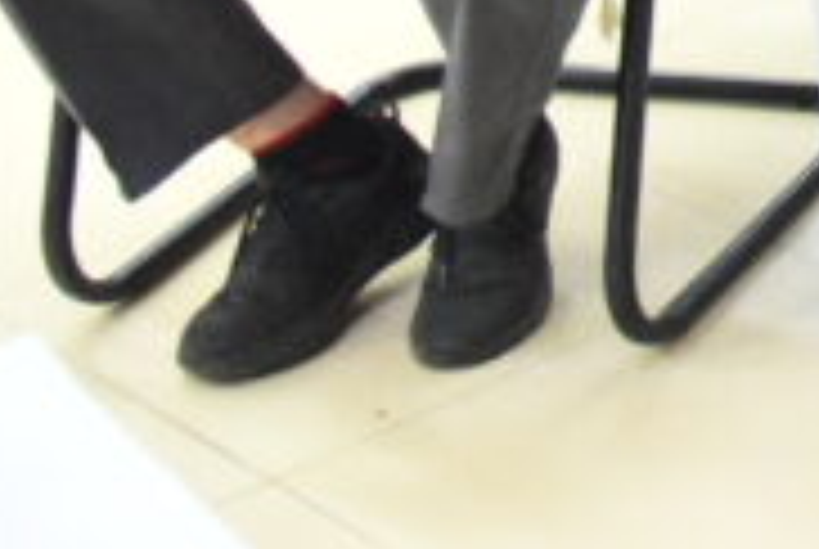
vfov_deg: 8.0
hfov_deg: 10.8
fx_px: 3600
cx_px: 2056
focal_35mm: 158
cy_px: -812
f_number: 5.6
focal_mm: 30
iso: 12800
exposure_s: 1/160
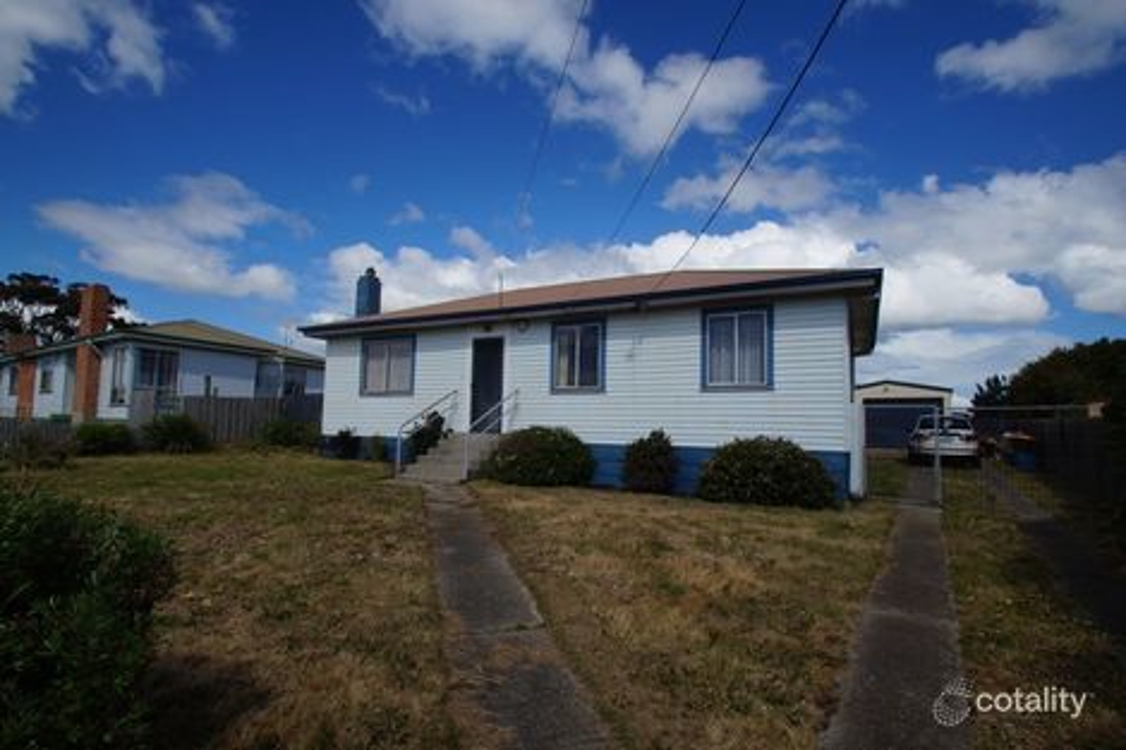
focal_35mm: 16
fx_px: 516
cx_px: 563
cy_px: 375
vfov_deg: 72.0
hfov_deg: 95.0
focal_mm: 11
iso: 100
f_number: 10
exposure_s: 1/250
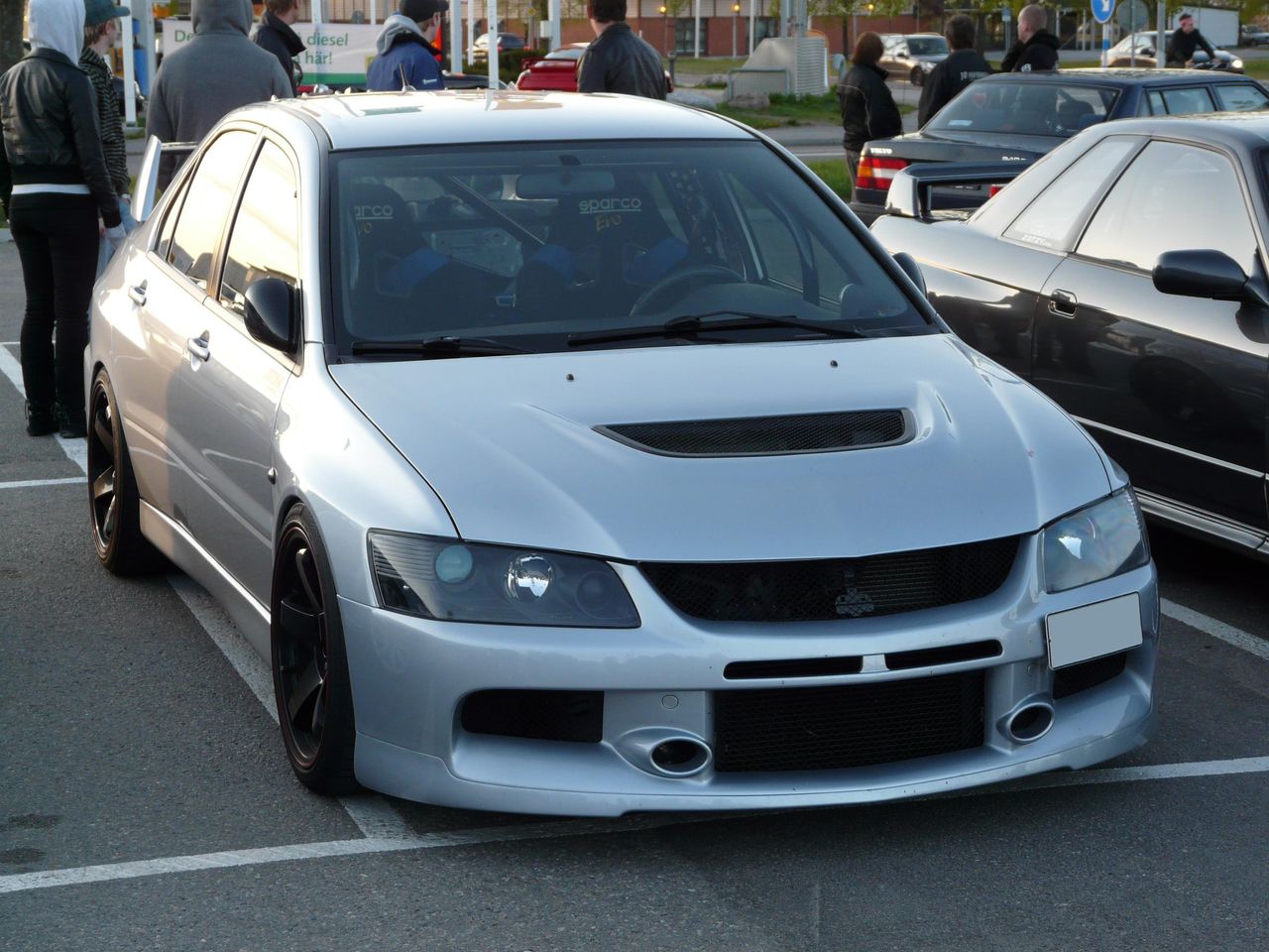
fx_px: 2823
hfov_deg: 25.3
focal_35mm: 77
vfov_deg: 19.1
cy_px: 476
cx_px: 634
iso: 100
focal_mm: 12.6
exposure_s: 1/100
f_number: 3.2
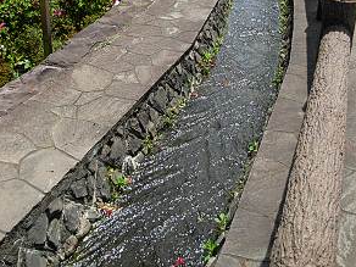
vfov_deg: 27.3
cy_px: 44
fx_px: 535
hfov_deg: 36.8
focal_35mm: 52
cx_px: 178
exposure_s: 1/939
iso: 79
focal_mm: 6.3
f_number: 2.9
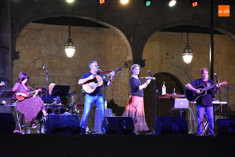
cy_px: 78
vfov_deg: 6.6
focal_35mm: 210
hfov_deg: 9.8
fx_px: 1372
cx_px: 118
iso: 10000
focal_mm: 140
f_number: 5.6
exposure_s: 1/125
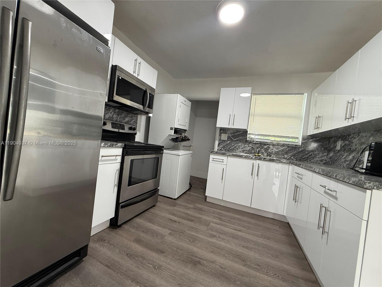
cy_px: 144
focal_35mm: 14
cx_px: 191
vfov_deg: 85.7
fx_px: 154
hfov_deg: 102.1
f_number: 2.2
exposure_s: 1/60
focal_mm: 2.22
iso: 200
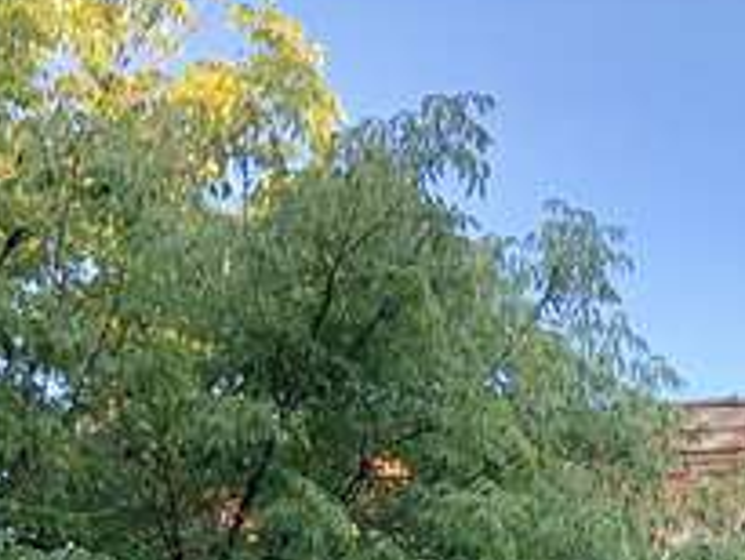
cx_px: 825
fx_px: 2261
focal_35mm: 105
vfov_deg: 12.9
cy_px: 993
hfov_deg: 18.0
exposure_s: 1/120
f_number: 1.8
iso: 32
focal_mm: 3.99
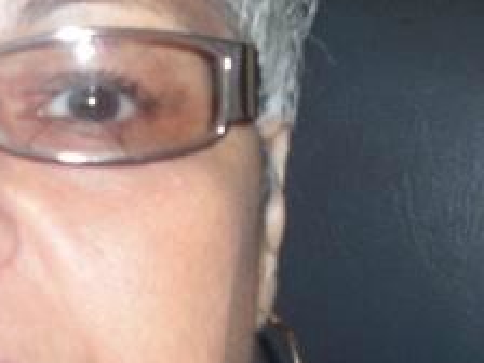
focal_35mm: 103
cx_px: 52
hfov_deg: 18.8
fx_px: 1440
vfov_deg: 14.4
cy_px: 190
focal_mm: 6.3
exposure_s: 1/60
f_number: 2.8
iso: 200
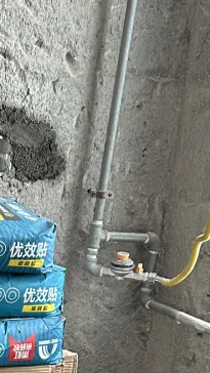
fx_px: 1108
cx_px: -67
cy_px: 480
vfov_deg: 17.9
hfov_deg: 10.6
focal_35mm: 112
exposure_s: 1/60
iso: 200
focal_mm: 5.7
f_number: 1.5
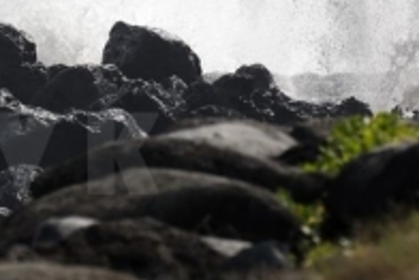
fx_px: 14256
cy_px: -157
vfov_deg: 1.1
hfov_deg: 1.7
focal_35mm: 1224
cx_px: 71
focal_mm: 200
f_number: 8
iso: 100
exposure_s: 1/1600
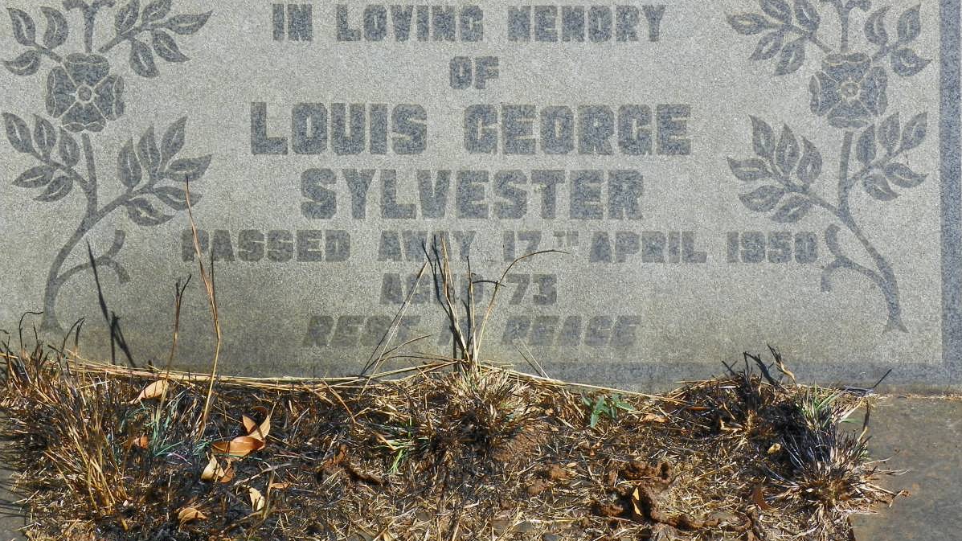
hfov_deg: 22.5
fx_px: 2423
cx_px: 481
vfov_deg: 12.7
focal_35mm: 95
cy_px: 244
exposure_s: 1/200
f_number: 5.6
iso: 64
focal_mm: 15.5
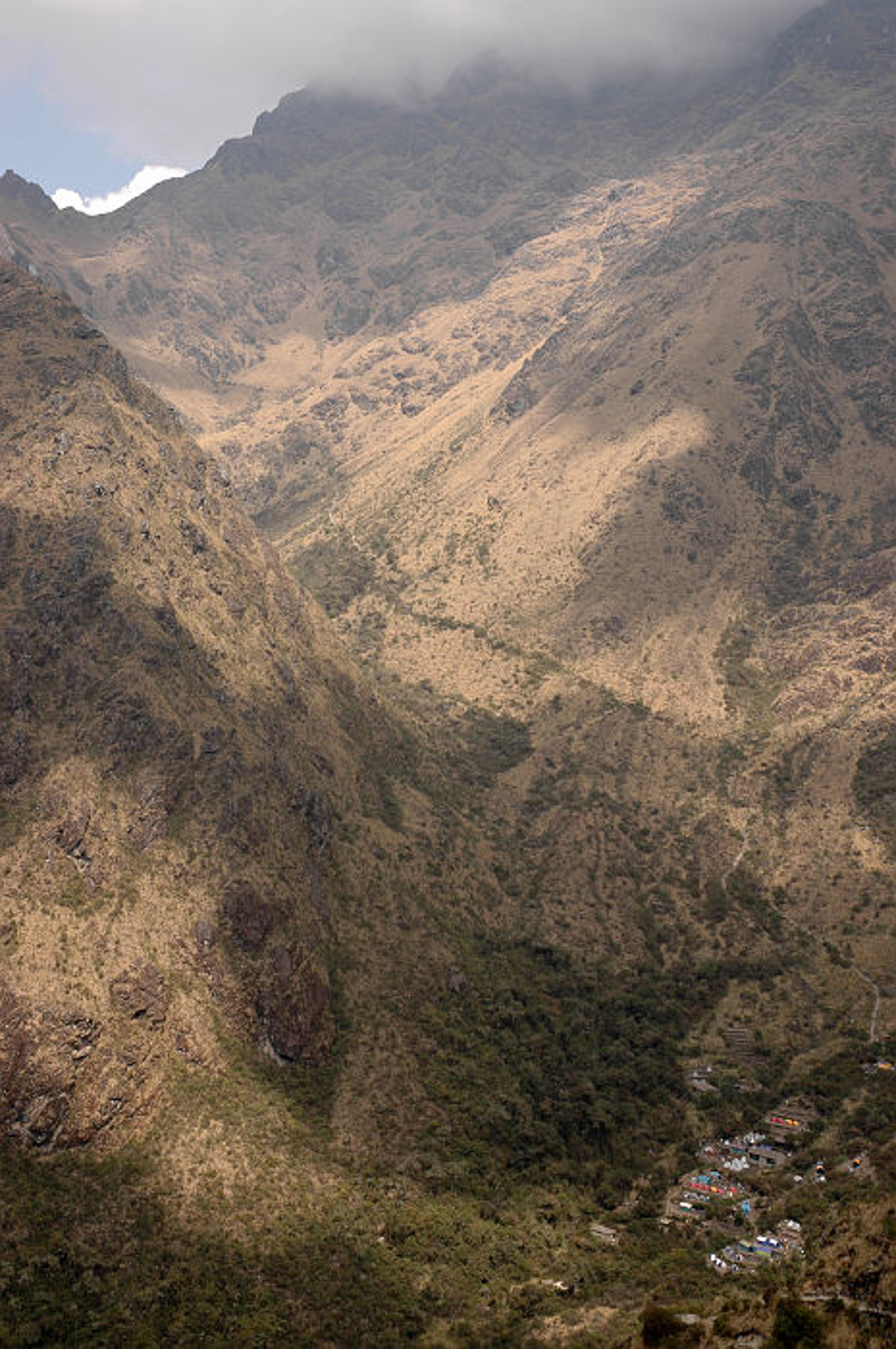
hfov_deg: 25.7
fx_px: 1965
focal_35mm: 52
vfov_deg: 37.9
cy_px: 674
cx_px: 448
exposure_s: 1/320
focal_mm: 35
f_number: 9
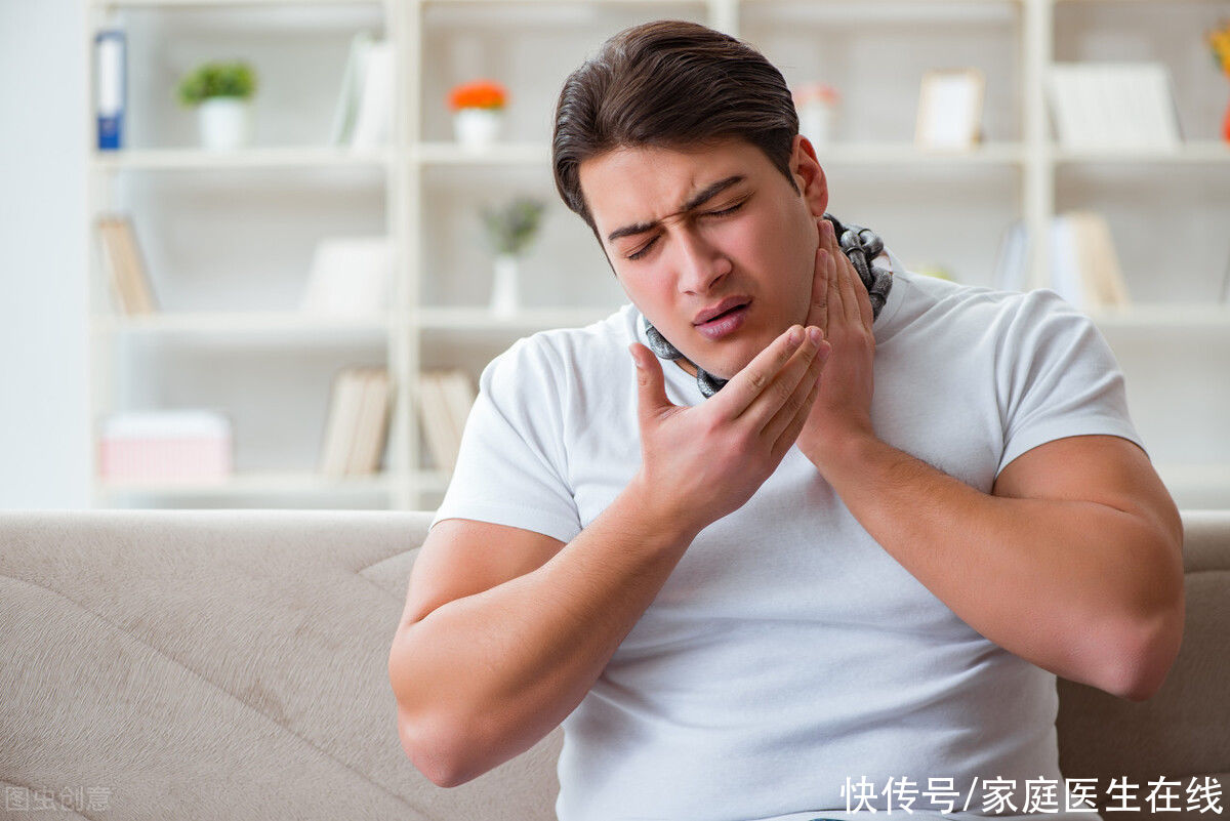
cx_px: 615
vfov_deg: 13.1
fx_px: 3589
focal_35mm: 105
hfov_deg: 19.4
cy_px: 410
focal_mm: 105
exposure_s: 1/100
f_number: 5
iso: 160
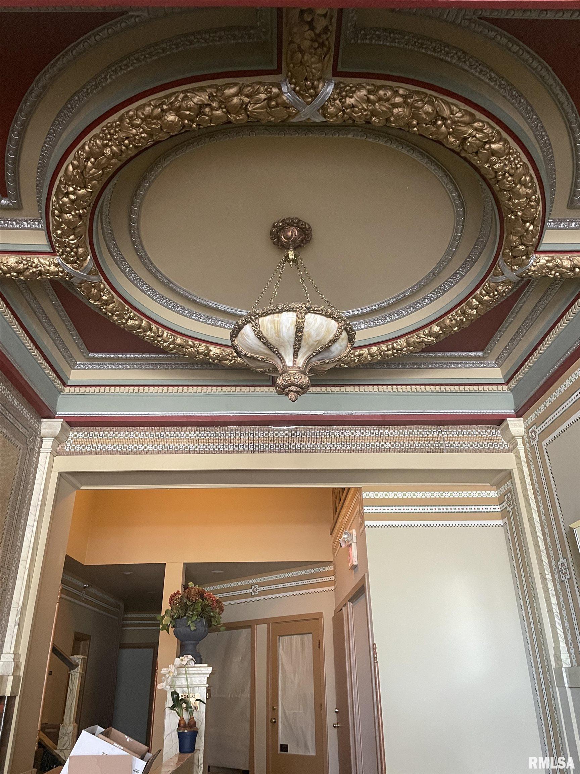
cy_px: 387
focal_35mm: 26
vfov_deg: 67.3
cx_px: 290
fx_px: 581
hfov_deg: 53.1
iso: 500
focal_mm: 4.2
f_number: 1.6
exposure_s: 1/60
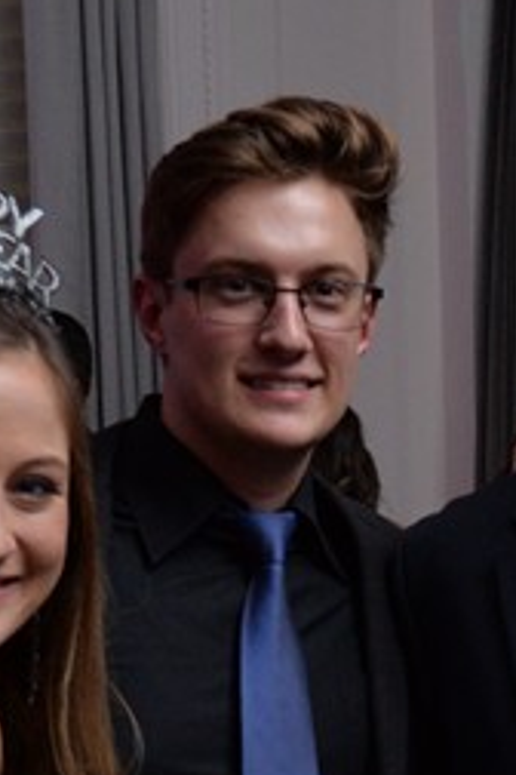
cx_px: 617
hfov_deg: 13.0
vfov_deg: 19.2
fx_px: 2214
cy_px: 813
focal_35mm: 103
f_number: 5
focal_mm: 26
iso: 2000
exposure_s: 1/100
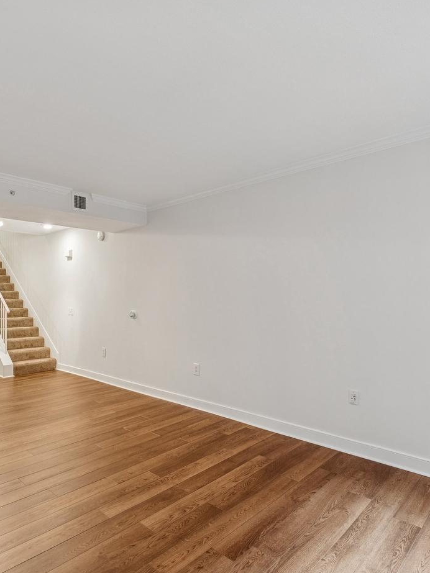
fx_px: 368
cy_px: 291
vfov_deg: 75.9
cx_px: 197
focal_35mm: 22
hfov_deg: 60.5
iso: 250
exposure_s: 1/2.5
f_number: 9
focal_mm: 14.8
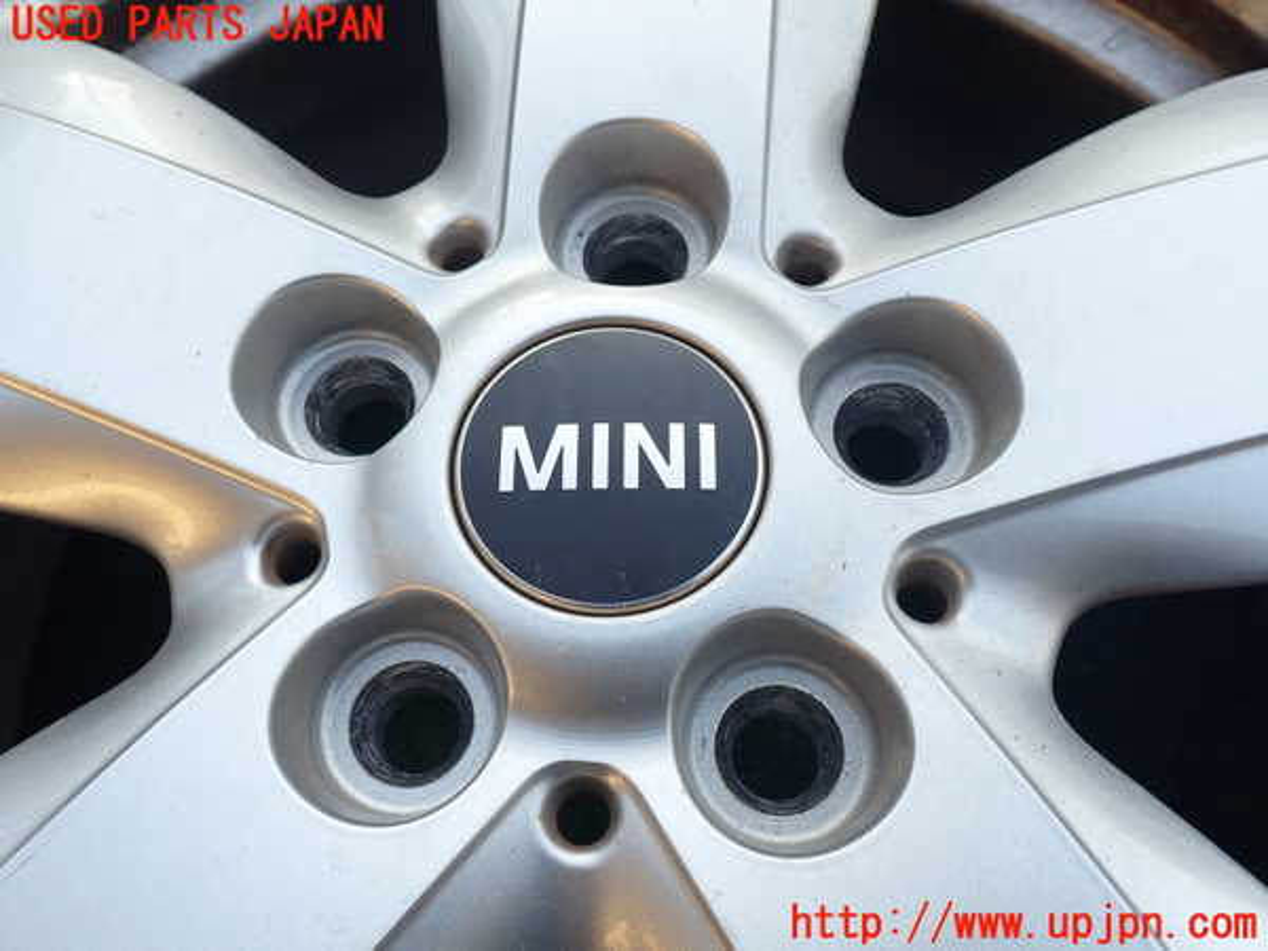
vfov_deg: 46.8
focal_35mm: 30
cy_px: 476
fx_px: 1099
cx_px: 634
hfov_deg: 60.0
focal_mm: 5.4
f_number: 3.2
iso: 100
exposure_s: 1/125
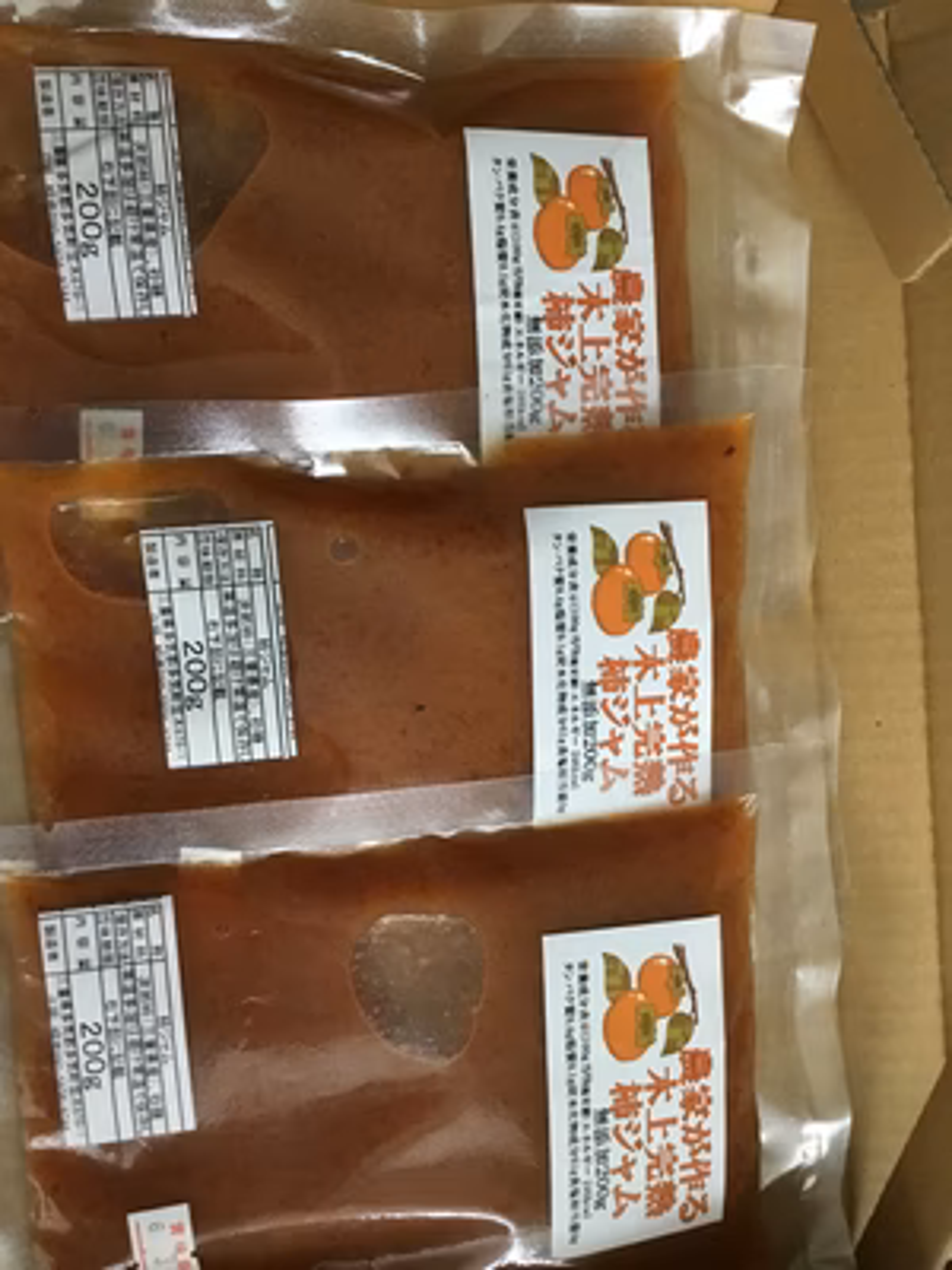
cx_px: 476
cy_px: 635
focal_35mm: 31
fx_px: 1137
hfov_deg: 45.4
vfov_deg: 58.4
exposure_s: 1/20
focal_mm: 3.3
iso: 200
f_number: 2.4
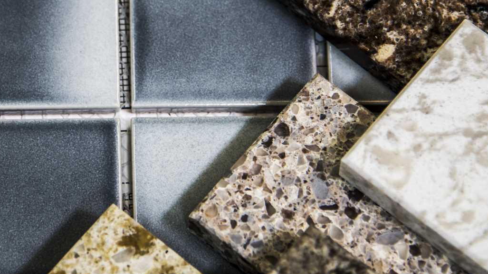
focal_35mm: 376
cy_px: 43
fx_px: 4866
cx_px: 77
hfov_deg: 5.7
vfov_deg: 3.2
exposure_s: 1/25
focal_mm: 180
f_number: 5.6
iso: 64
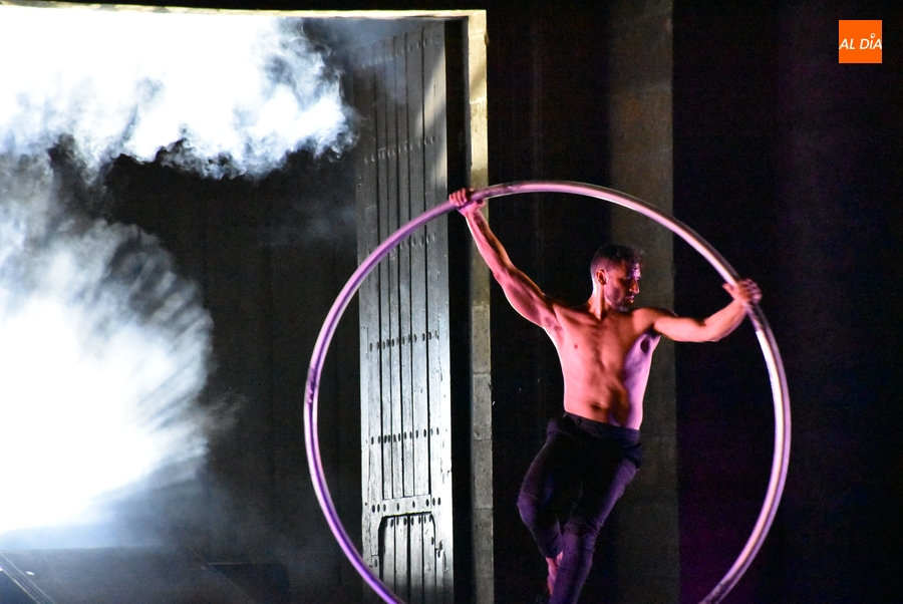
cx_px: 452
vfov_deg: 6.6
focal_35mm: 210
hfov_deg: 9.8
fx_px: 5272
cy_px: 302
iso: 20000
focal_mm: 140
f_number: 5.6
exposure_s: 1/160
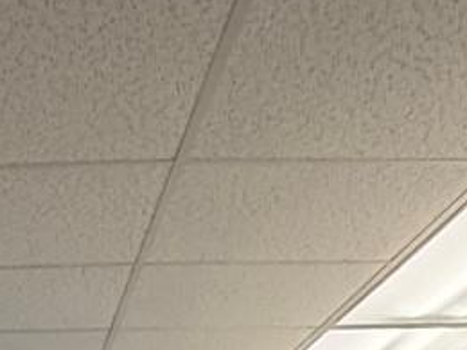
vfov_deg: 12.9
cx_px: 56
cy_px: 856
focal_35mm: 86
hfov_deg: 22.3
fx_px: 1160
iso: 320
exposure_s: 1/120
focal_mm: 2.22
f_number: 2.2
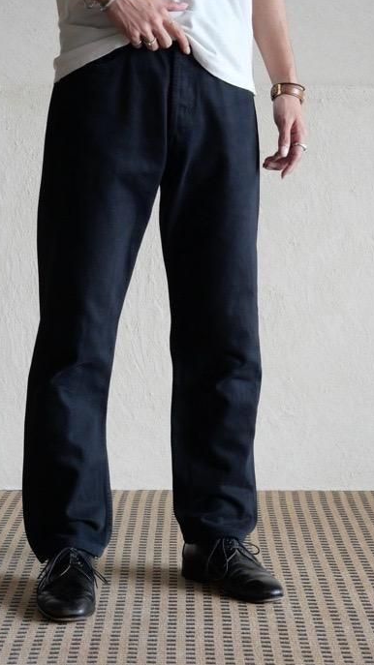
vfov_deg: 23.1
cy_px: 264
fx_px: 1623
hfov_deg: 13.1
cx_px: 146
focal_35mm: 92
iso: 1000
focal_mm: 34
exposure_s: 1/80
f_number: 3.8
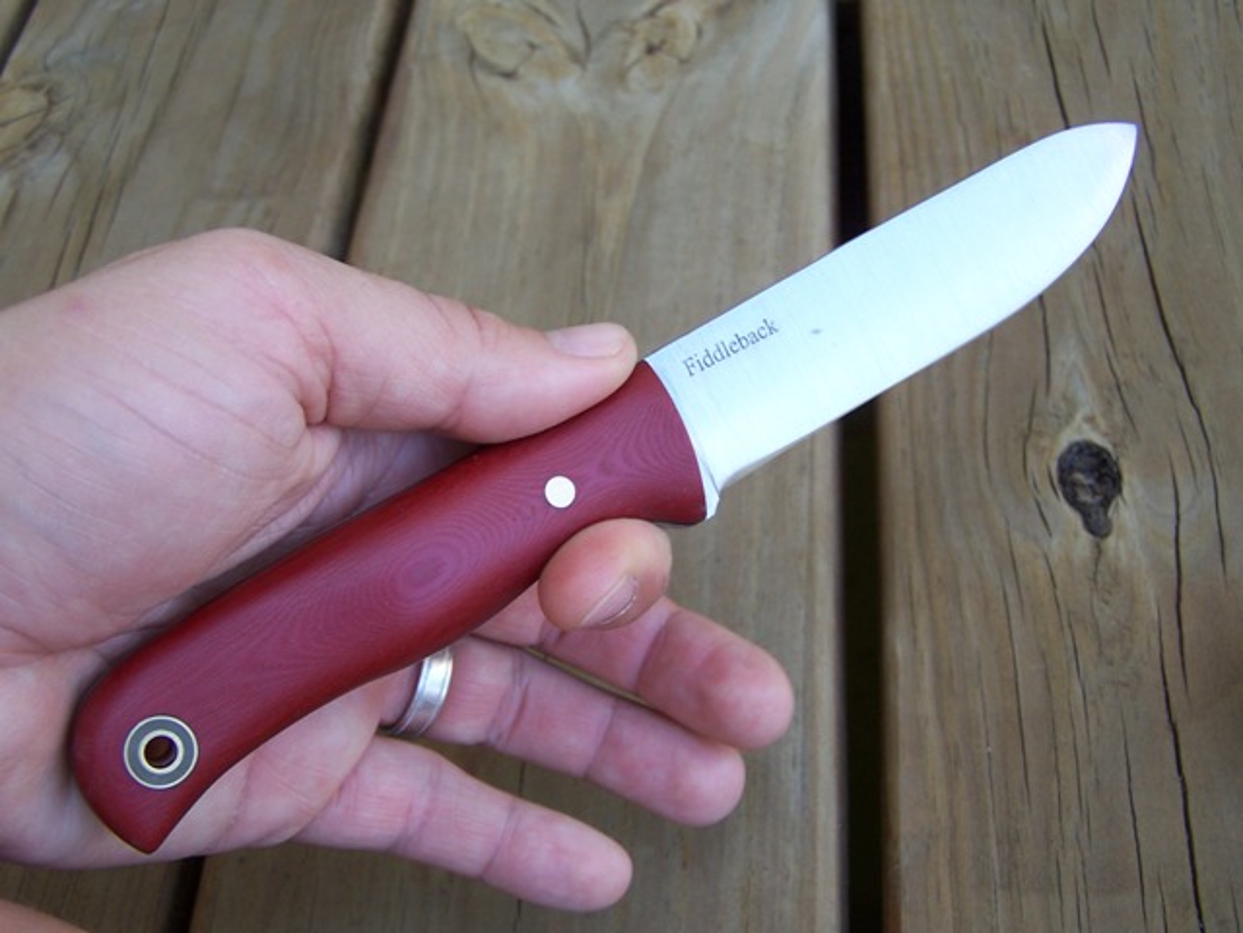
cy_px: 466
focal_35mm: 43
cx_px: 622
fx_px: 1544
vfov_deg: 33.6
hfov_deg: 43.9
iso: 80
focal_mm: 7.1
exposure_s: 1/90
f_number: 2.9
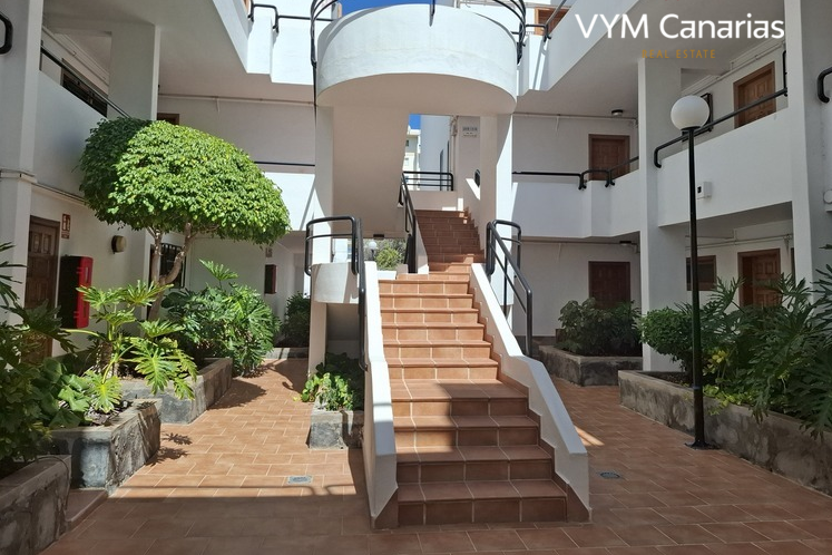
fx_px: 555
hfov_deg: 73.7
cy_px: 246
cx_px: 417
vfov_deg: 53.0
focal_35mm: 24
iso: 50
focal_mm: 5.54
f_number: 1.8
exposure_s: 1/3058
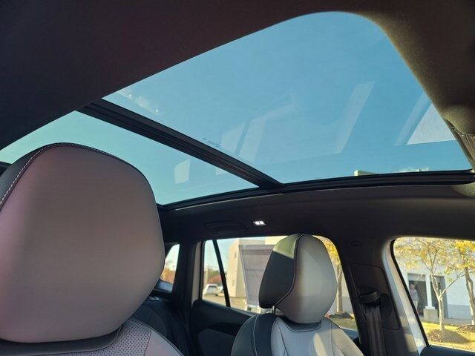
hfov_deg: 69.4
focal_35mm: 25
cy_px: 178
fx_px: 343
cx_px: 238
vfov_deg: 54.9
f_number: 1.8
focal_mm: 7
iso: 64
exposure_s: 1/120
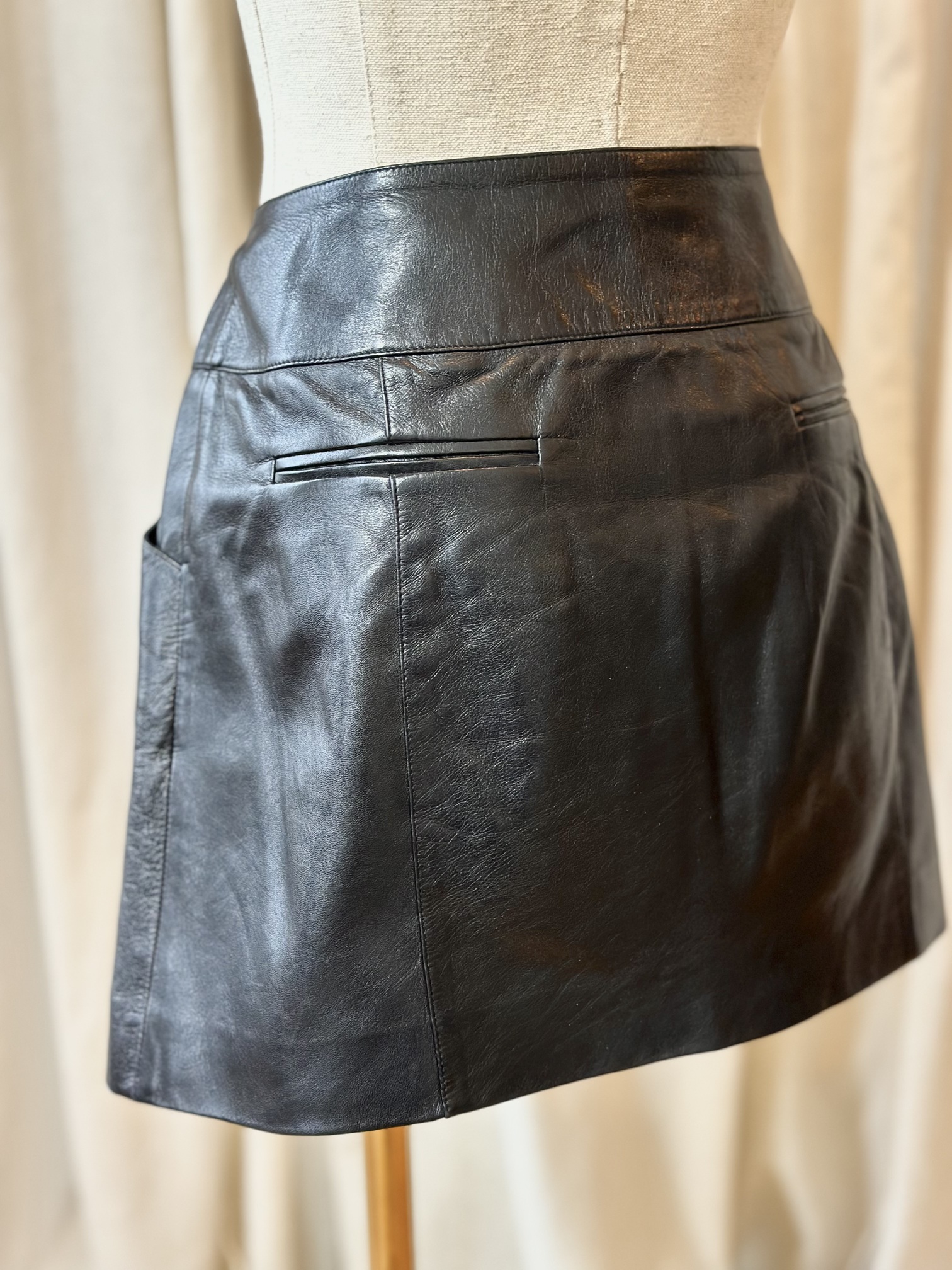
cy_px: 635
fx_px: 1760
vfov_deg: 39.7
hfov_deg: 30.3
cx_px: 476
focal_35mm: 48
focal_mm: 6.86
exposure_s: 1/33
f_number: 1.78
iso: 320
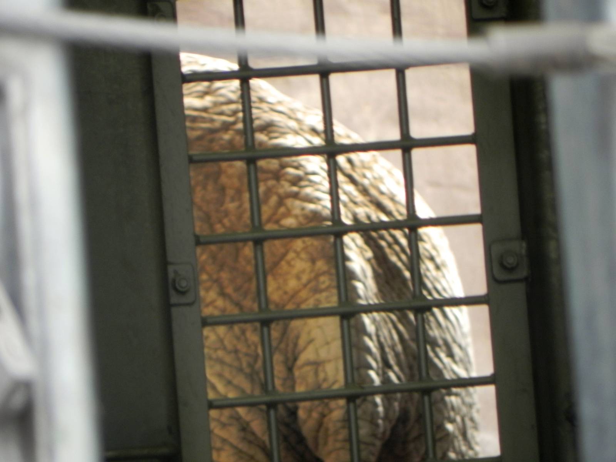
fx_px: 12065
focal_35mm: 678
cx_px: 308
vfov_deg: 2.2
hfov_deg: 2.9
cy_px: 231
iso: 200
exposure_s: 1/45.7
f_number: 5
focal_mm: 120
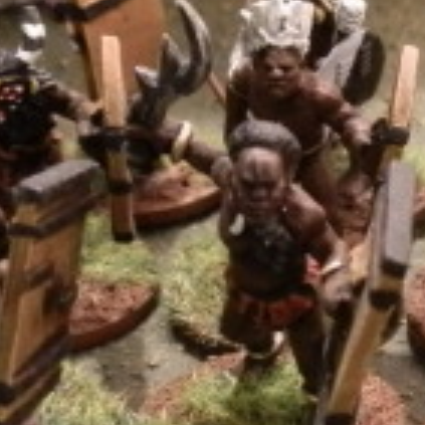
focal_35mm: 94
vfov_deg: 18.5
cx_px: 555
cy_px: 196
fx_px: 1306
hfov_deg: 17.3
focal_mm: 5
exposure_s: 1/40
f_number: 3.1
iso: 400
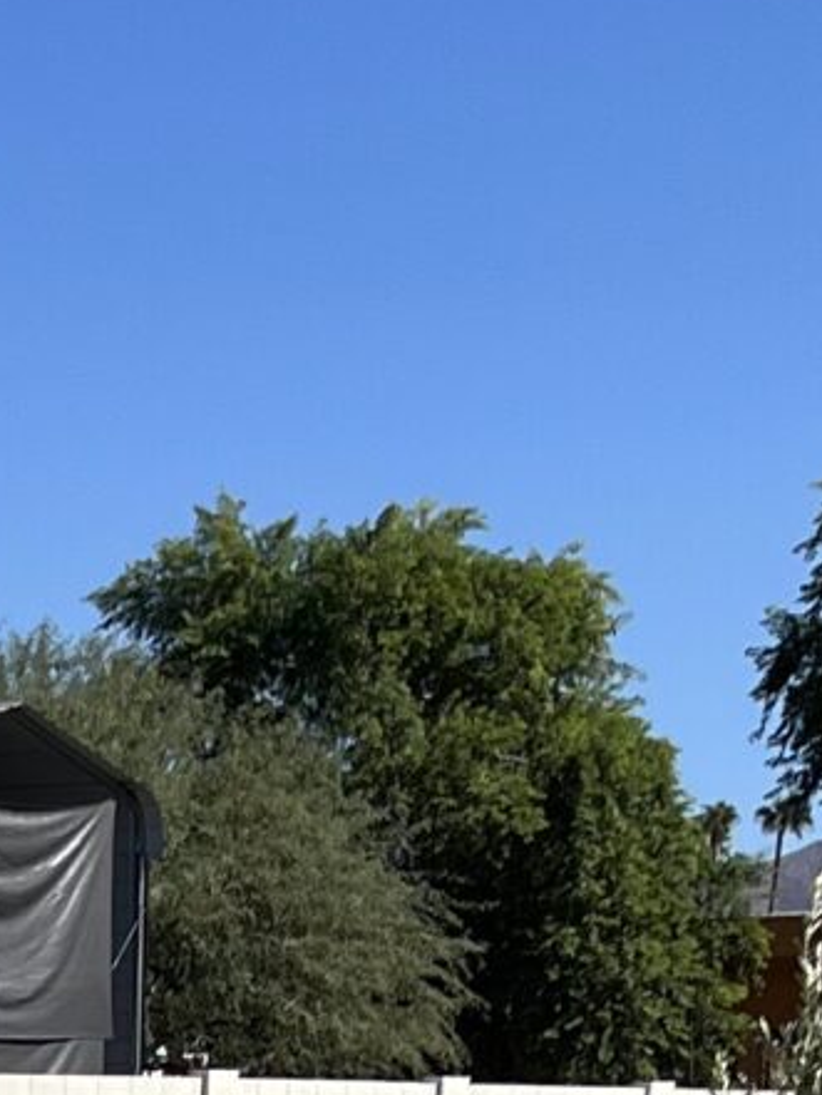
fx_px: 4779
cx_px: -390
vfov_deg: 11.7
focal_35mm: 151
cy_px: 2188
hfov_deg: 9.6
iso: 50
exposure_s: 1/5882
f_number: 1.5
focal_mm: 5.7
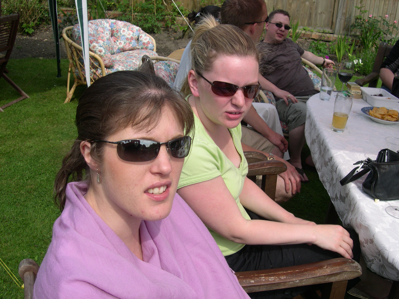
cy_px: 150
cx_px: 200
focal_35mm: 38
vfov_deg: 37.7
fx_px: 438
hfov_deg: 49.0
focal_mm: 8
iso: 100
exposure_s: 1/142
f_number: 7.6
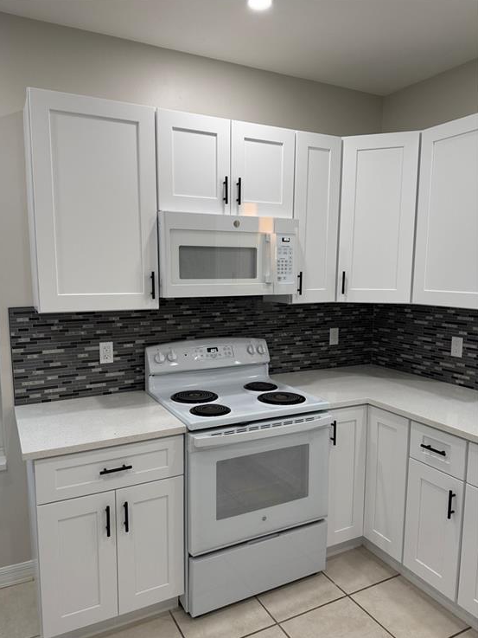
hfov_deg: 54.9
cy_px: 327
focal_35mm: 25
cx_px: 231
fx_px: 460
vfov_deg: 69.4
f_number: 1.78
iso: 160
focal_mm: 6.76
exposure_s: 1/120
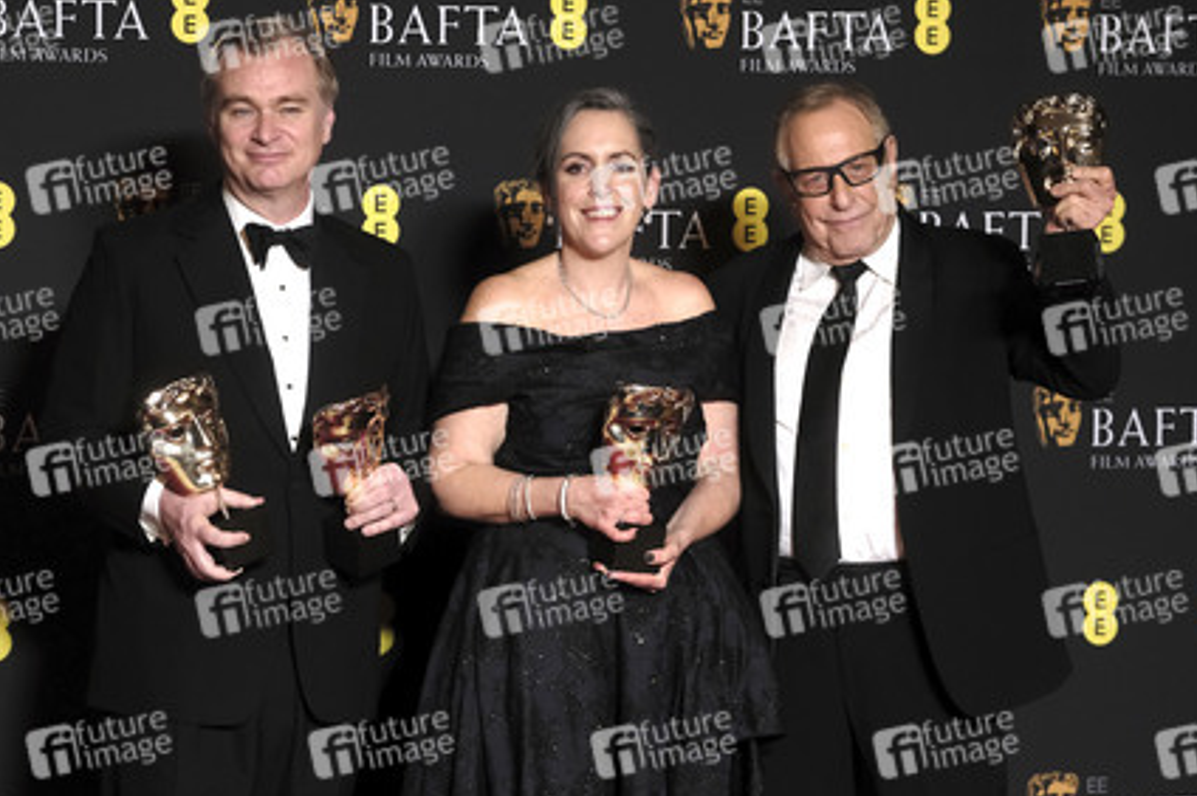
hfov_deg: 17.2
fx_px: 3954
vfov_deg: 11.5
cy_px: 392
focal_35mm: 119
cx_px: 589
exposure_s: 1/250
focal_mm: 74.4
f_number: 2.8
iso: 1600
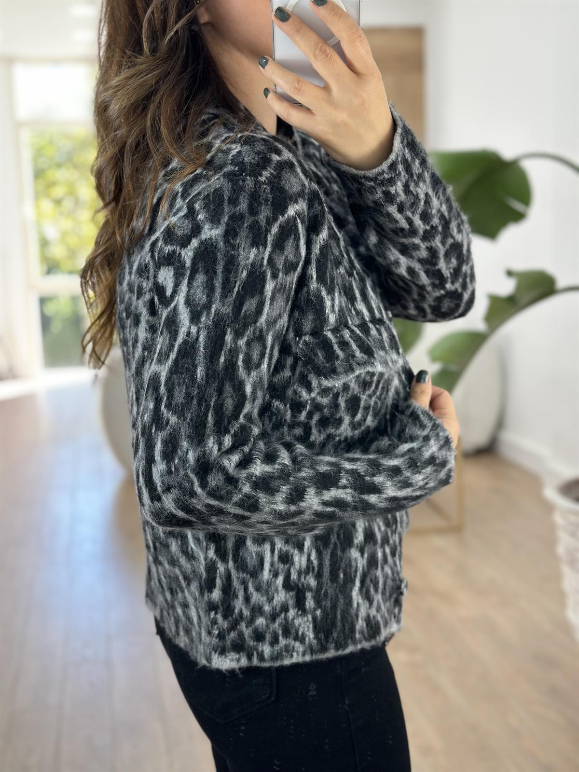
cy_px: 386
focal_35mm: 48
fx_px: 1070
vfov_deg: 39.7
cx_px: 290
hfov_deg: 30.3
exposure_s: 1/100
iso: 64
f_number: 1.78
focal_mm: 6.86
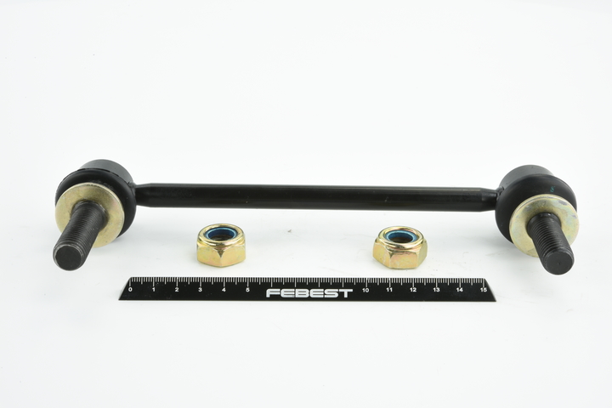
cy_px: 204
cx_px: 306
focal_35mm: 60
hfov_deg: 33.4
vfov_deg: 22.6
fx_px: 1020
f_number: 29
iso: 64
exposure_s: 1/2
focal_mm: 60
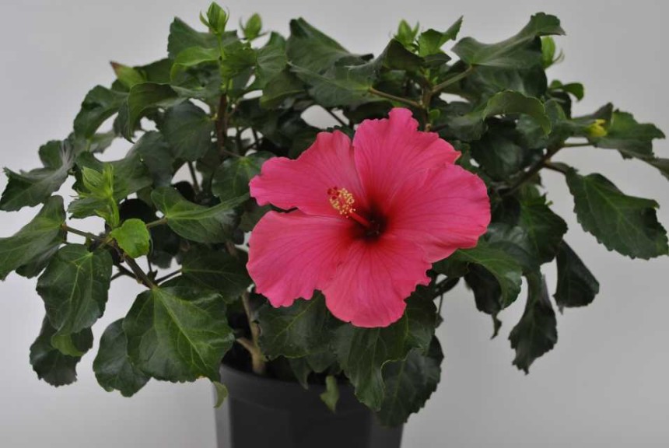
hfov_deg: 41.1
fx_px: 893
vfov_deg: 28.2
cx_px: 334
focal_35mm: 48
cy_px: 224
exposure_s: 1/60
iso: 200
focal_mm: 32
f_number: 6.3
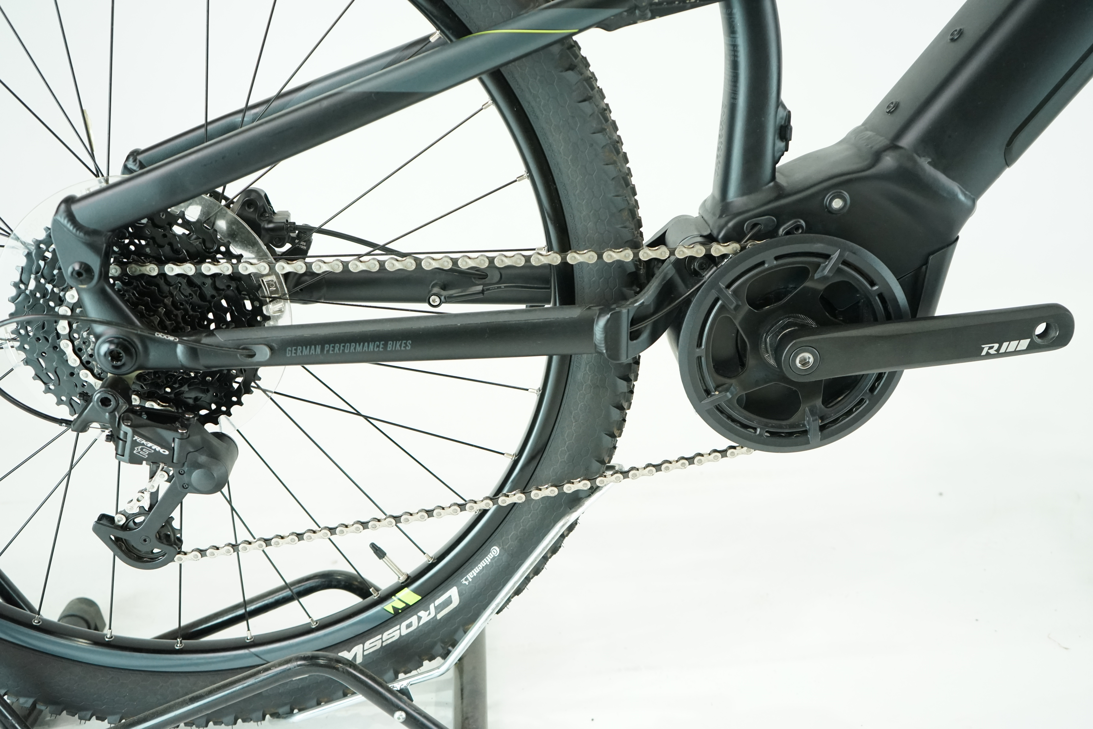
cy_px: 364
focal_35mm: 36
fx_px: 1093
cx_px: 546
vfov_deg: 36.9
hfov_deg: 53.1
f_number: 5
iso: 2500
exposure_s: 1/200
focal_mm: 36
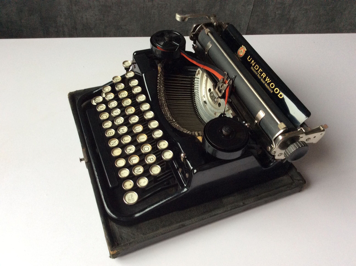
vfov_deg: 44.1
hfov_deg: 56.9
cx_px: 178
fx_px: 329
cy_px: 133
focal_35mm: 32
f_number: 2.4
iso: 80
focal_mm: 3.3
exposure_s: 1/25
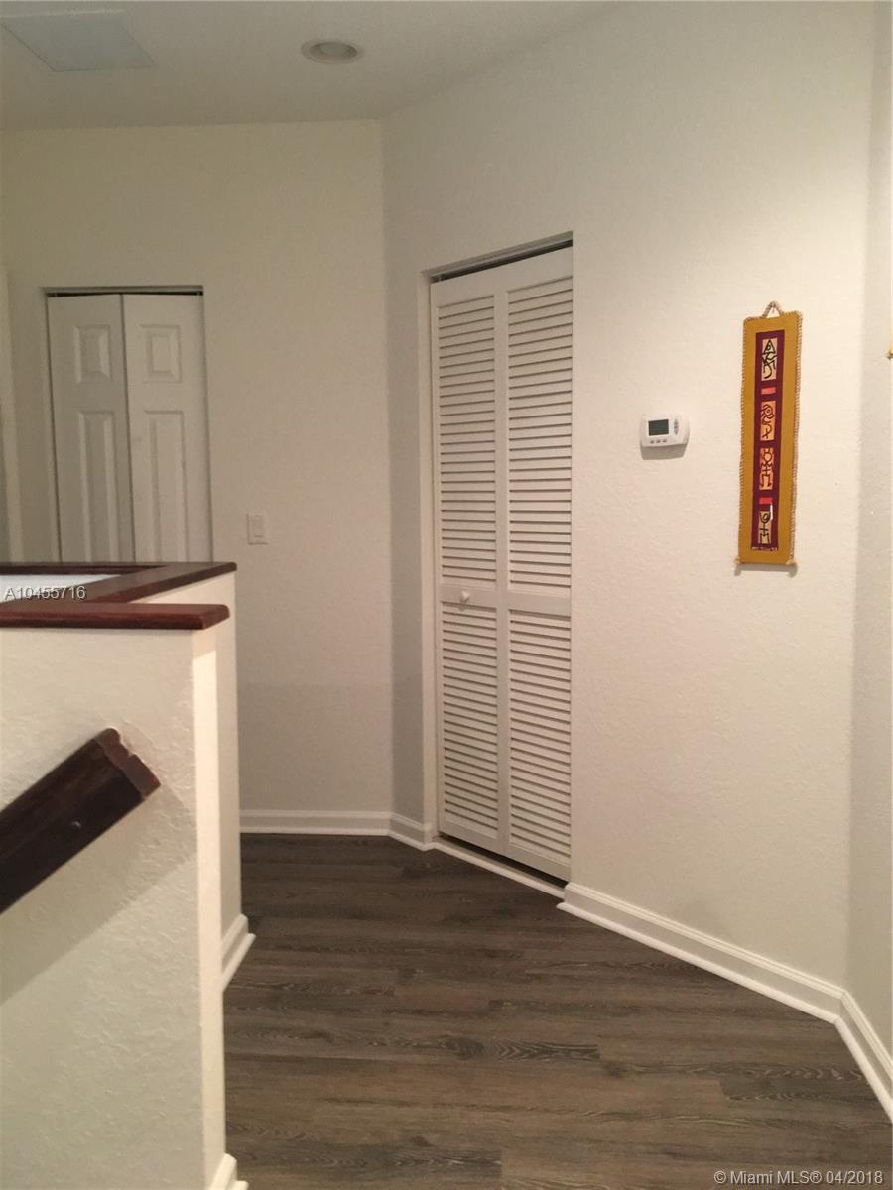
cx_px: 446
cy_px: 595
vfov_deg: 61.7
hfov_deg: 48.2
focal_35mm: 29
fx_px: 997
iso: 200
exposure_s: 1/20
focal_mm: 4.15
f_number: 2.2
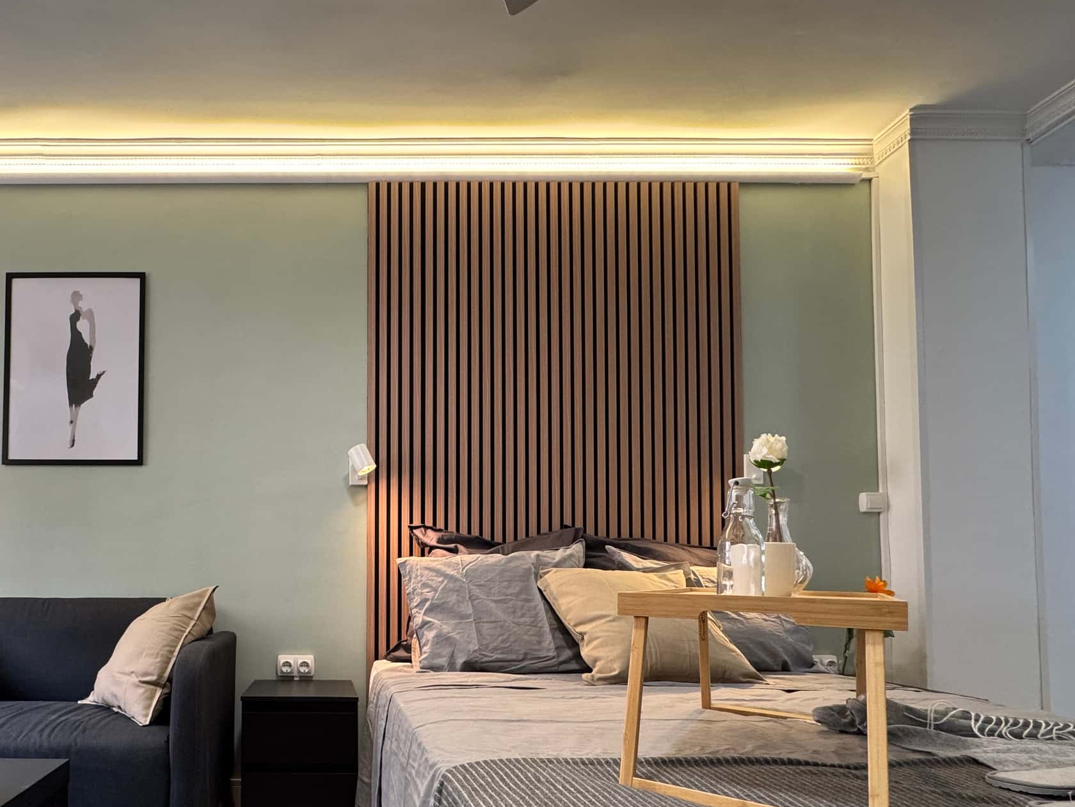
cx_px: 317
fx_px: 621
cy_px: 560
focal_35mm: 20
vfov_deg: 63.7
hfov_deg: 77.7
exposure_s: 1/100
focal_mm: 2.22
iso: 200
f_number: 2.2
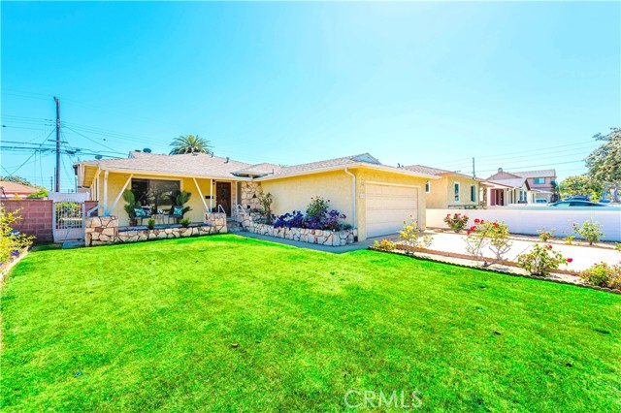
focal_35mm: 15
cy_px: 206
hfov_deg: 100.4
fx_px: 259
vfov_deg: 77.3
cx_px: 310
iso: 100
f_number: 8
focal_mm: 15
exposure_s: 1/320
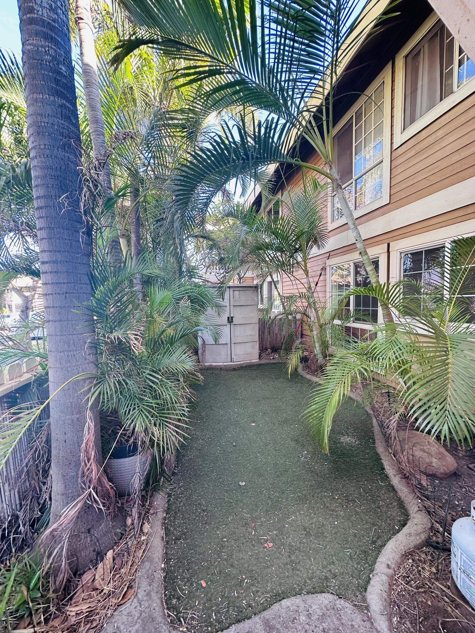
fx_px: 256
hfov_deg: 85.7
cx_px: 238
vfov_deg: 102.1
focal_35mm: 14
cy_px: 316
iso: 100
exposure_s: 1/99
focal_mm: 2.22
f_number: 2.2
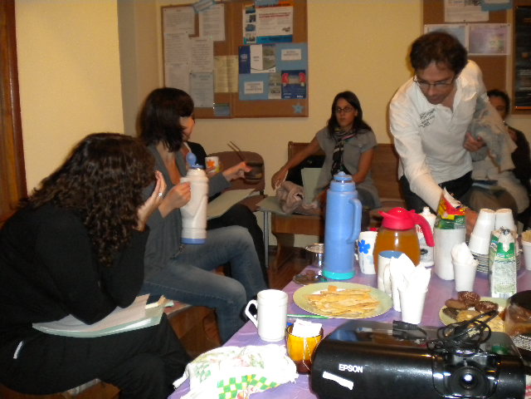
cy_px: 200
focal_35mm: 35
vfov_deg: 40.7
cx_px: 266
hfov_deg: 52.6
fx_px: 537
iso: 400
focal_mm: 6.3
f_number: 3.1
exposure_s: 1/30
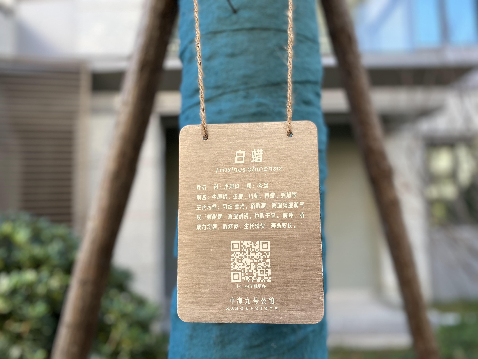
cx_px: 239
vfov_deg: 53.1
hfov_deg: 67.3
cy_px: 180
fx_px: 359
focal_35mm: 26
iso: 32
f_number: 1.8
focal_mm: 4.25
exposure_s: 1/121
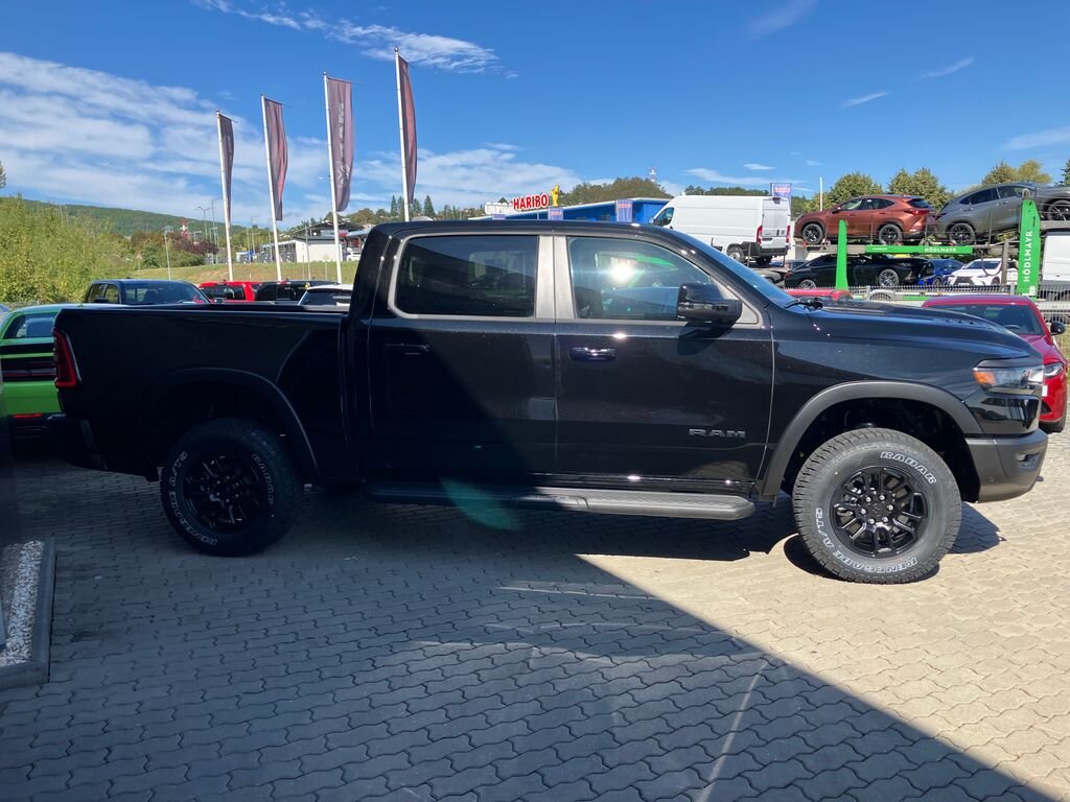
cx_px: 535
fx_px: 865
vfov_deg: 49.7
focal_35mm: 28
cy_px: 401
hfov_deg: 63.4
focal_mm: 3.99
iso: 32
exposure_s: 1/1156
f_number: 1.8
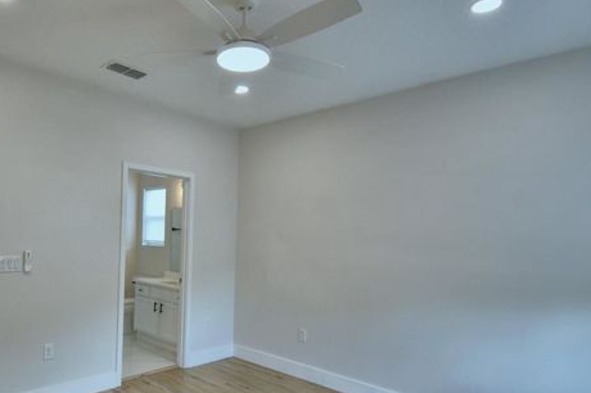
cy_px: 233
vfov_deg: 54.7
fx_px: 377
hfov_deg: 74.5
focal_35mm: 23
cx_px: 214
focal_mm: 10
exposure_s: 1/125
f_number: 4.5
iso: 280
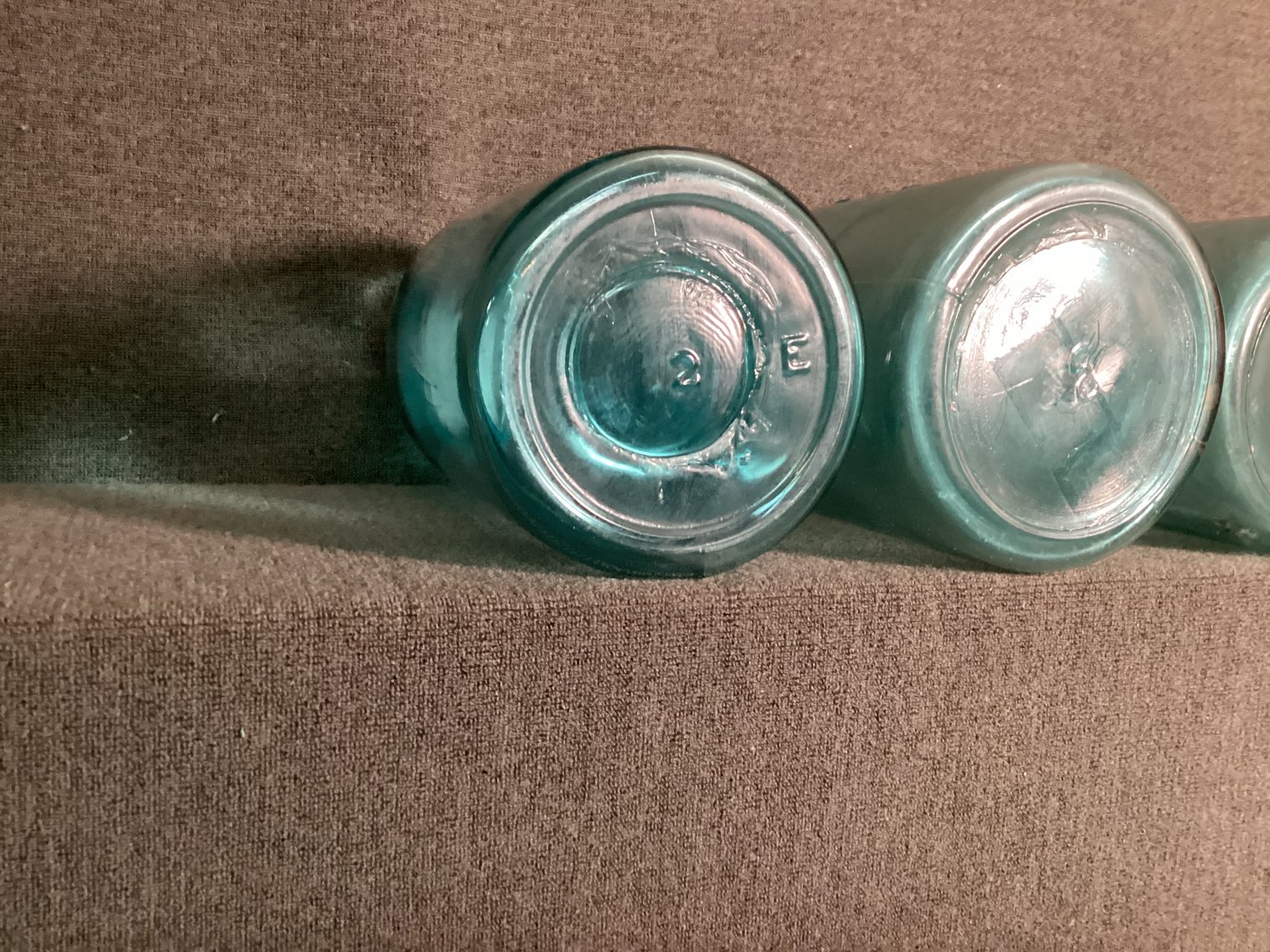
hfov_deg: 58.3
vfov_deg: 45.4
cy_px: 476
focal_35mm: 31
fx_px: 1137
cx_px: 635
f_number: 2.4
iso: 500
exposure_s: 1/30
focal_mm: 3.3
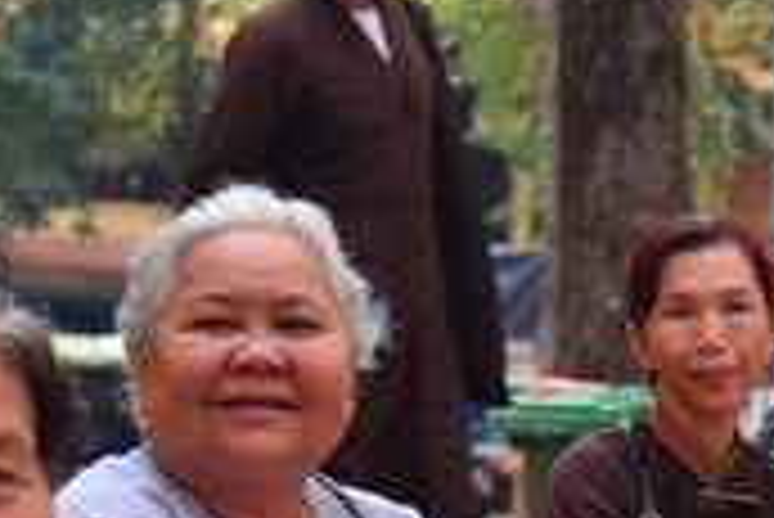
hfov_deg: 13.9
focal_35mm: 144
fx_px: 3099
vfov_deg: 9.5
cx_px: 864
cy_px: 513
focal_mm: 38
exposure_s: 1/250
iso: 320
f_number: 4.5
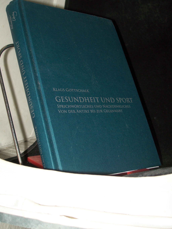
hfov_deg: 27.5
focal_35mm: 53
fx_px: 351
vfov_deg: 36.2
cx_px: 86
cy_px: 114
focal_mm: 8.7
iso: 80
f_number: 3.2
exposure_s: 1/80
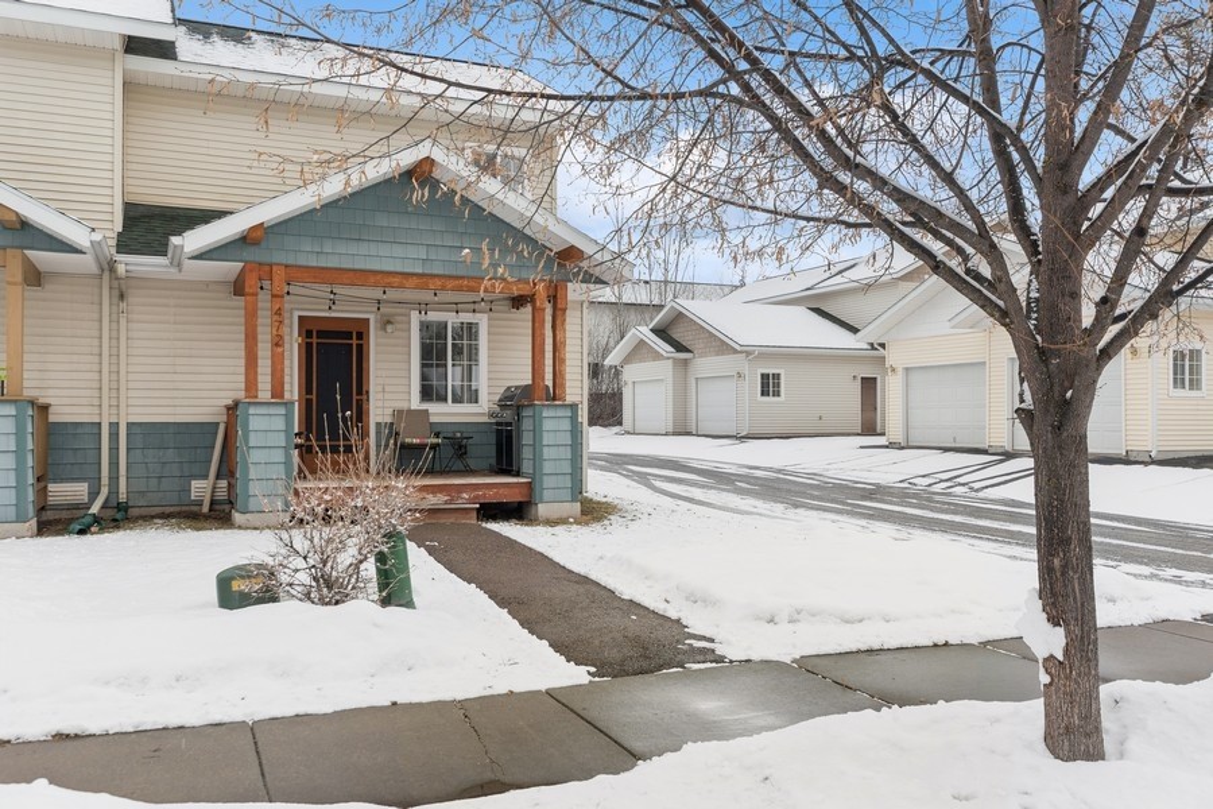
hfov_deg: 61.9
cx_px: 606
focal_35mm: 30
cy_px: 404
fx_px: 1011
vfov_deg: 43.6
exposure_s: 1/125
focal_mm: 20
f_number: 6.3
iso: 200
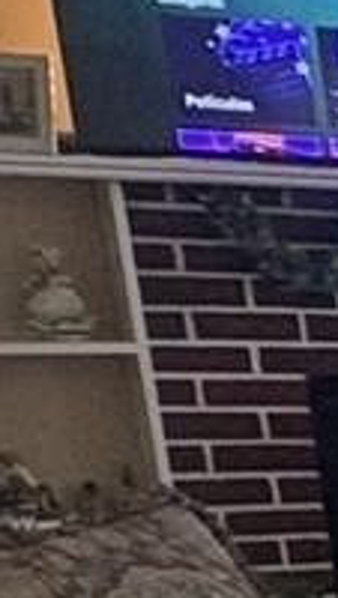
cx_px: 1669
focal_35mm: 156
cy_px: 1181
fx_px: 2477
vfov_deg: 12.2
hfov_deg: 5.7
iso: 160
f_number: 2.2
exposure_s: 1/60
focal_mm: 2.22
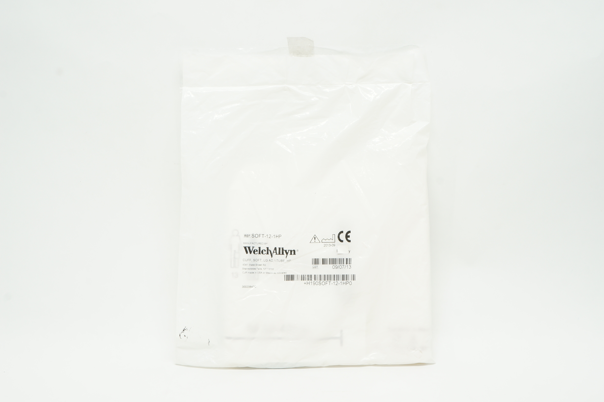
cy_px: 201
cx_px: 302
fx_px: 729
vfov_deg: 30.8
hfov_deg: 45.0
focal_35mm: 44
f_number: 13
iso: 400
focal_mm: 29
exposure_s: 1/13
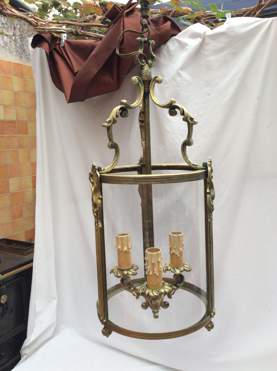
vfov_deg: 56.9
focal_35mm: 32
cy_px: 186
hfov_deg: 44.1
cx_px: 138
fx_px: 342
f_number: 2.4
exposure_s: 1/104
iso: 32
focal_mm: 3.3
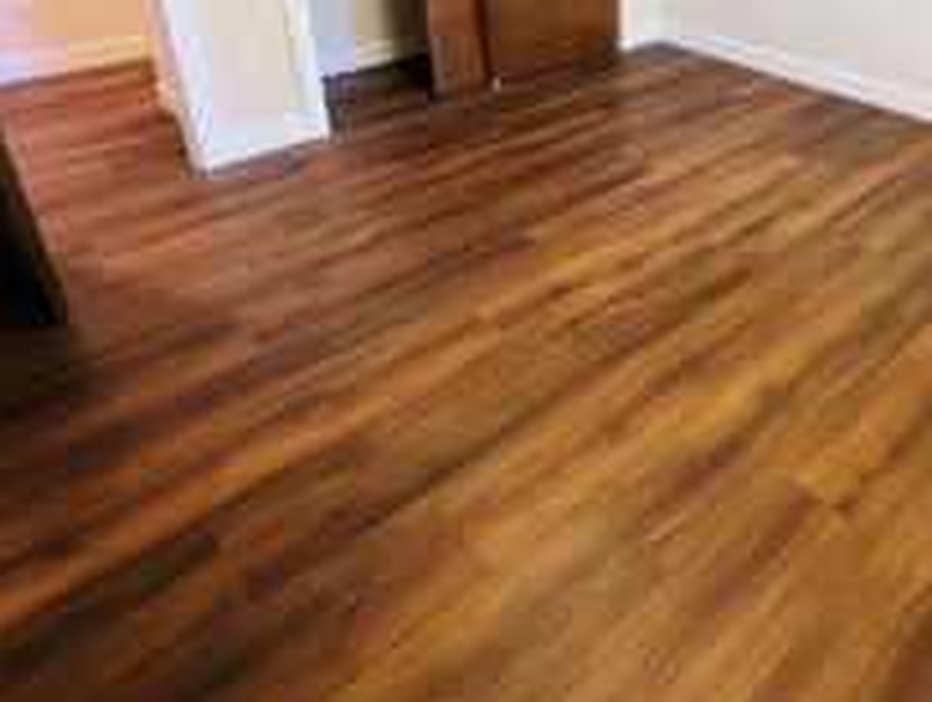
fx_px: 728
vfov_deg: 48.4
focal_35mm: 27
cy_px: 135
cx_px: 608
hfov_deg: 63.8
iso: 500
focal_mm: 2.22
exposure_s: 1/60
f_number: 2.2
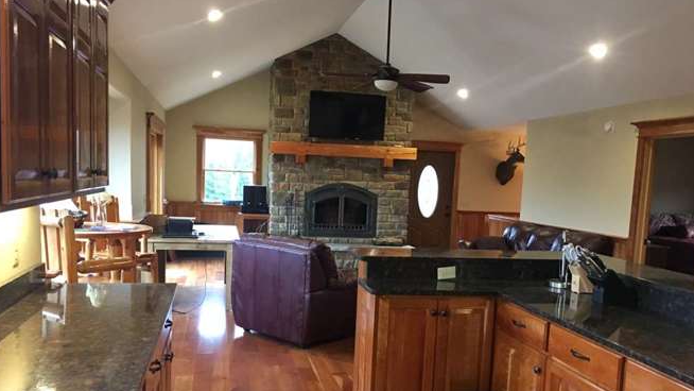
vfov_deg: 35.5
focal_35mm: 33
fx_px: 607
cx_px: 351
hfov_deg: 59.5
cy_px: 243
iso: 80
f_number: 2.2
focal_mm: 4.15
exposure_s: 1/10
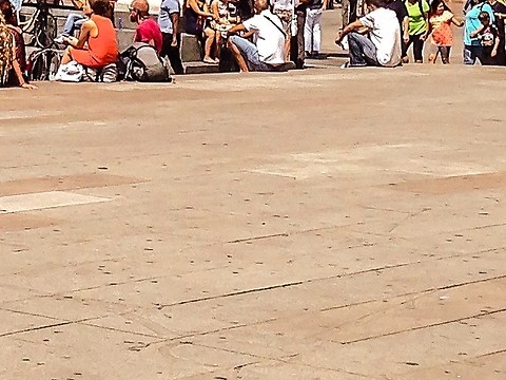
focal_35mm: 165
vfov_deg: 8.5
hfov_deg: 11.9
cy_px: -395
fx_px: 2412
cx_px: 85
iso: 50
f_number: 2.4
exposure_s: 1/1748
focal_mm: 4.12
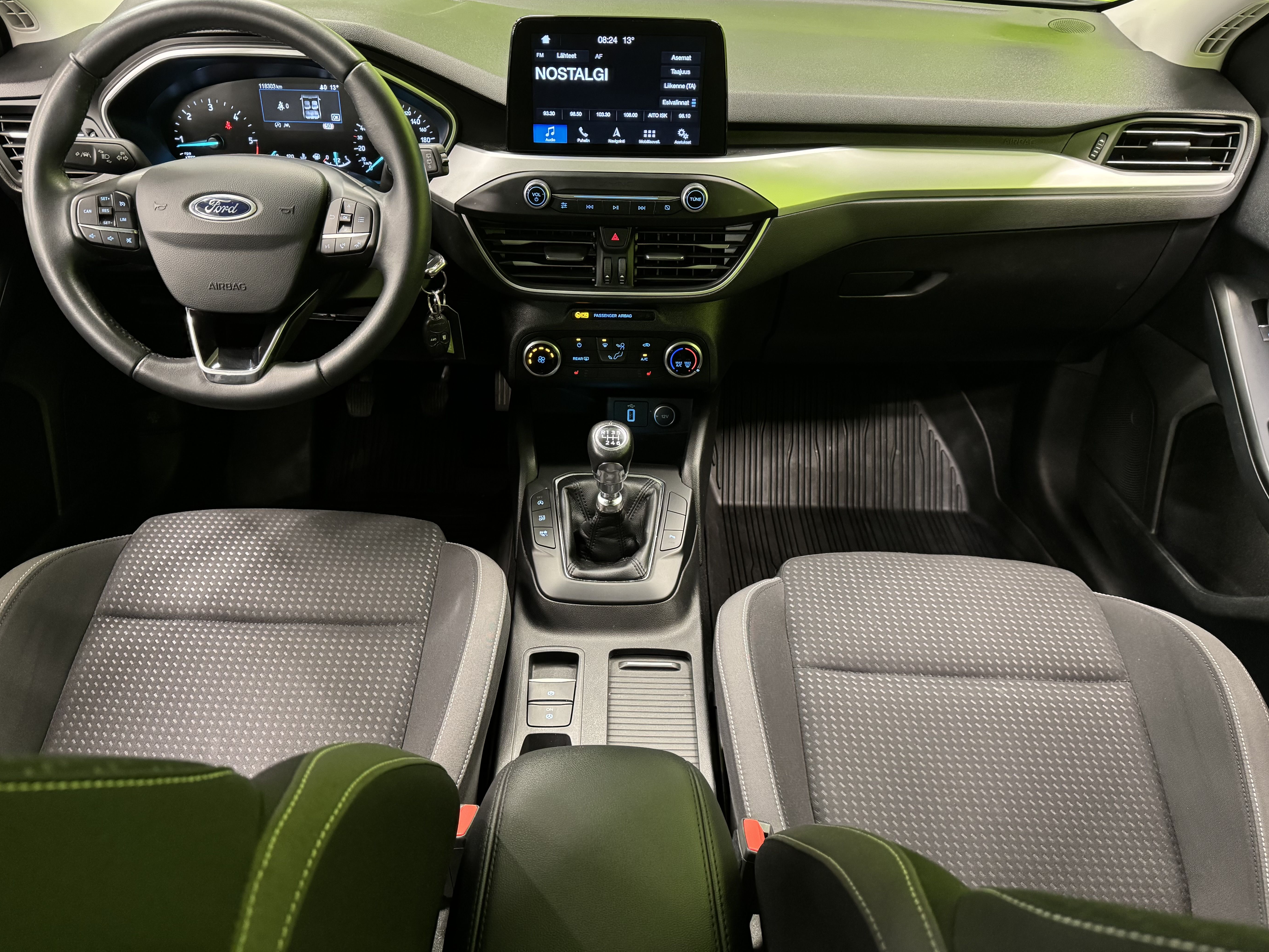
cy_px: 456
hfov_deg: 69.4
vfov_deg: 54.9
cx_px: 614
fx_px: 916
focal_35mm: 25
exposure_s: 1/40
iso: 1000
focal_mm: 6.76
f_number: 1.78
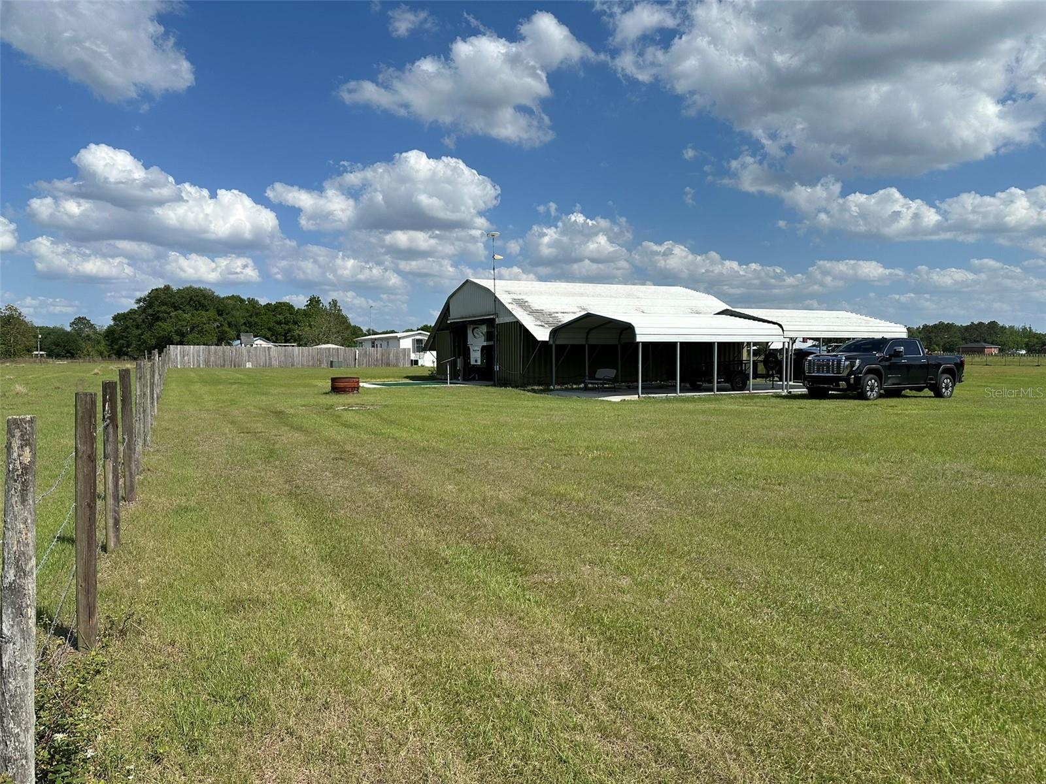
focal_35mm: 24
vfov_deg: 56.8
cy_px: 392
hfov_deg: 71.6
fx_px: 725
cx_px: 523
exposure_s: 1/7576
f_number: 1.78
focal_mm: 6.86
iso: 80
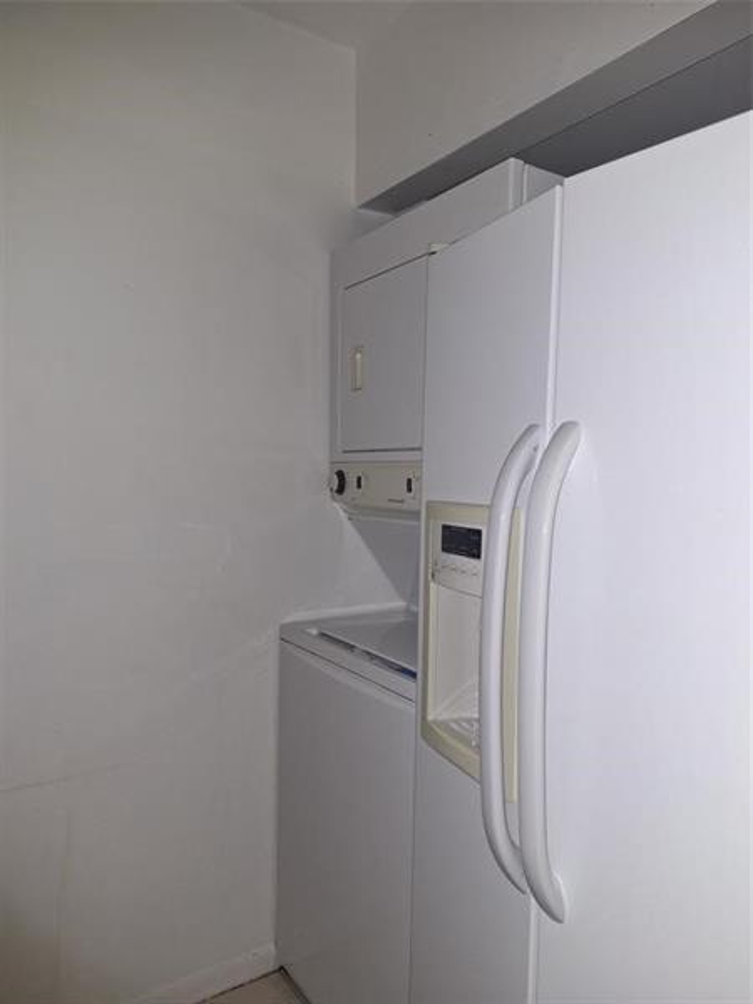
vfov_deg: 73.9
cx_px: 376
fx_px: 667
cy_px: 502
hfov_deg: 58.9
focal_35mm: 23
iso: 160
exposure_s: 1/40
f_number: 1.8
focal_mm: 5.54
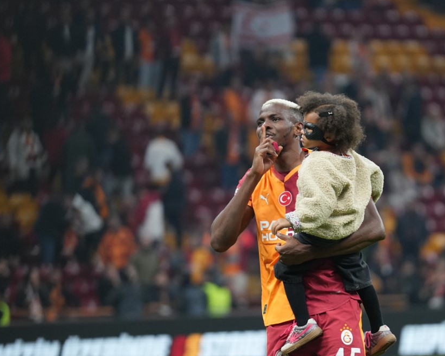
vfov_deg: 4.4
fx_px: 4675
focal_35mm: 355
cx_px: 273
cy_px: 176
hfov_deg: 5.4
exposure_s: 1/1600
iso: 2000
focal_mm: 200
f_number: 2.8
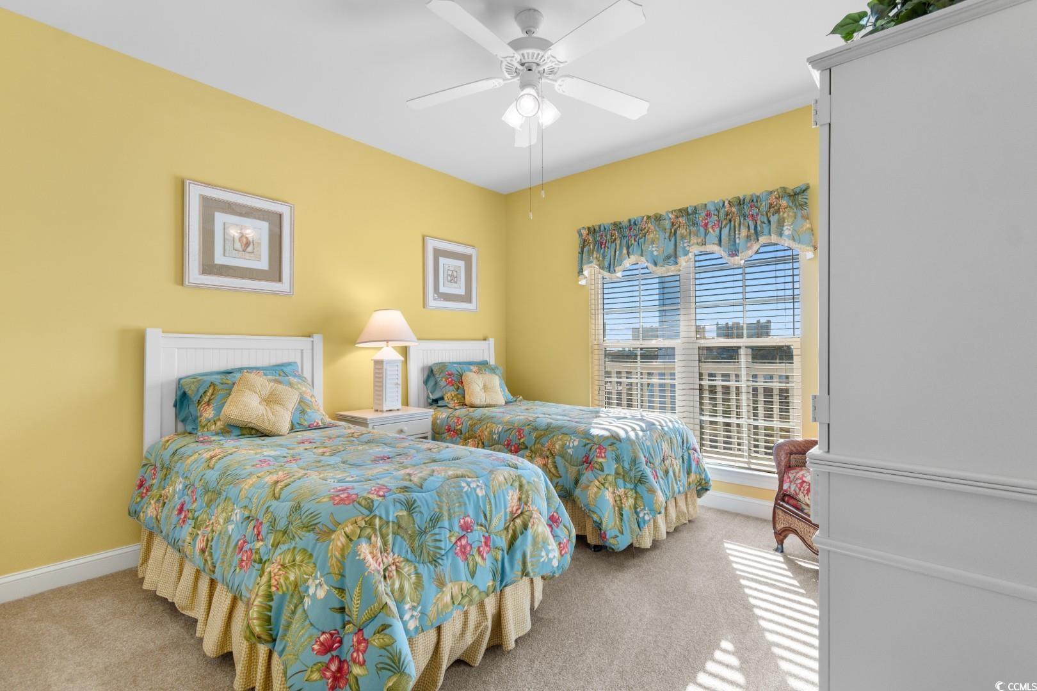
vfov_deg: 77.3
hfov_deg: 100.4
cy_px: 346
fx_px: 432
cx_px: 518
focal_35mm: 15
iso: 100
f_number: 4.5
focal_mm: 10
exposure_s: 1/40
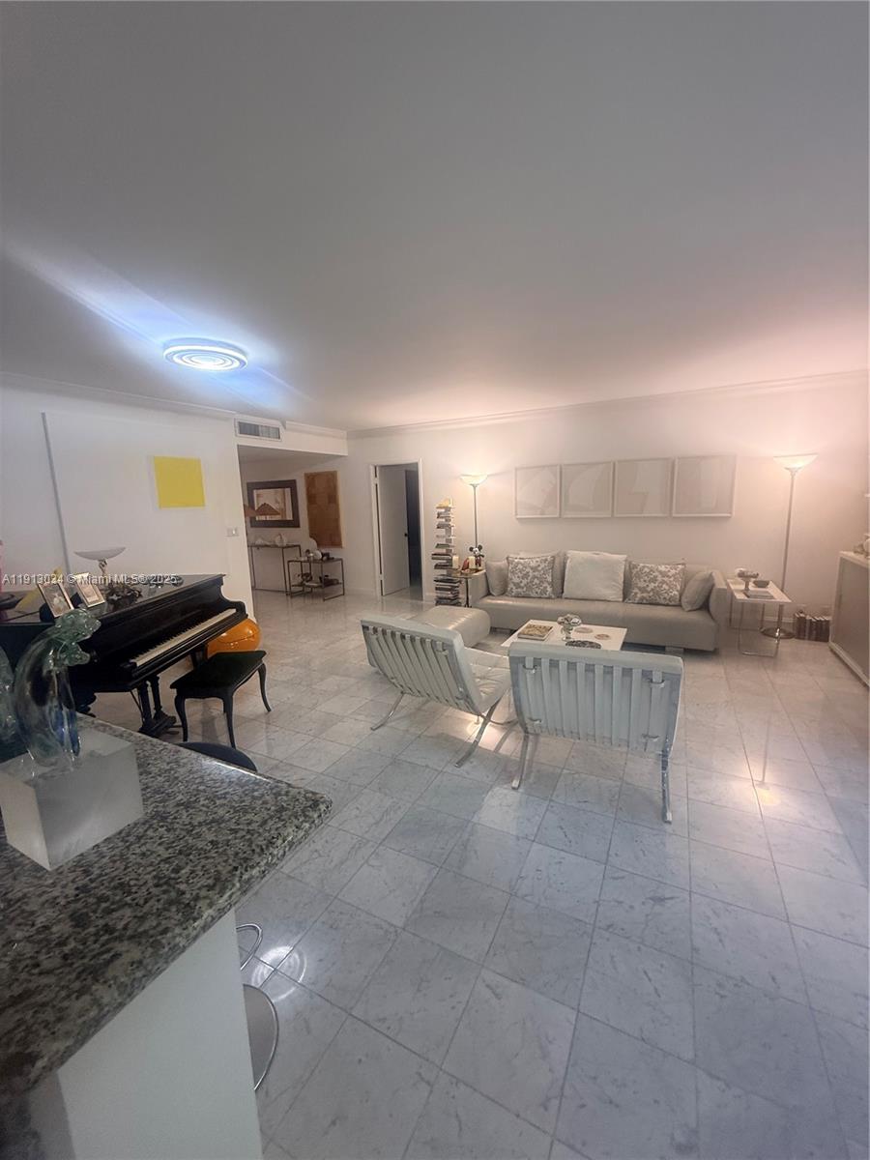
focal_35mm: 14
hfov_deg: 85.7
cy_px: 580
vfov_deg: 102.1
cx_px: 435
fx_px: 469
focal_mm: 2.22
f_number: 2.2
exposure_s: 1/120
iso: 200
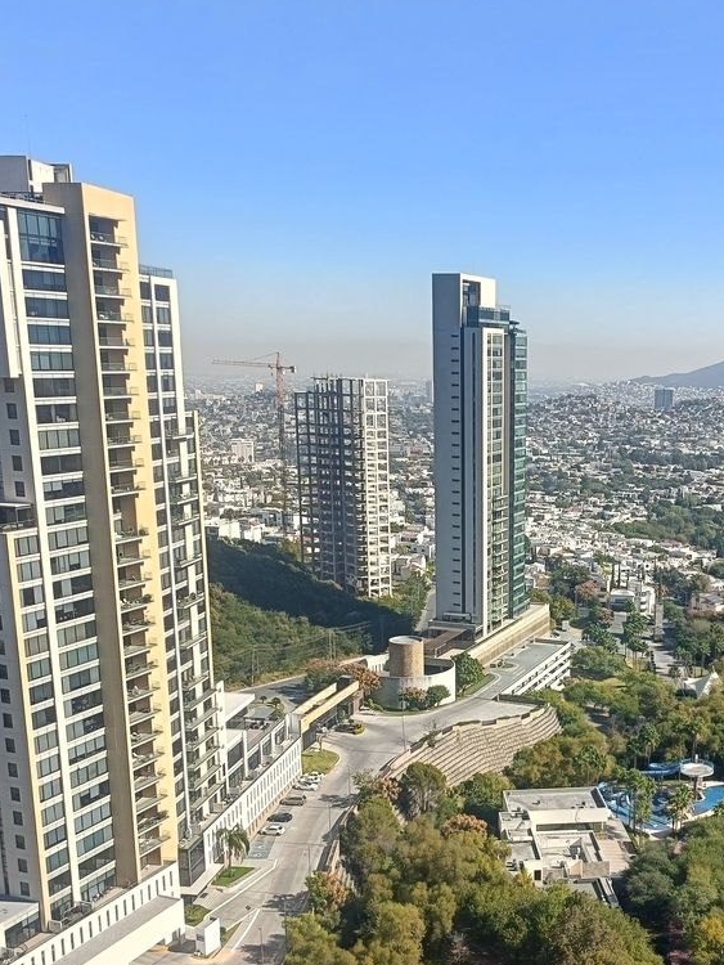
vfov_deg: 46.1
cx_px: 556
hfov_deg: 35.1
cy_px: 633
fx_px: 1115
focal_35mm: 40
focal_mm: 4.7
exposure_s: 1/739
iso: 64
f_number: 1.7
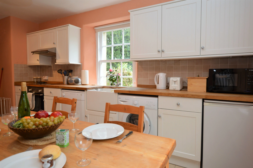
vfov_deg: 59.4
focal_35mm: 21
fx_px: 147
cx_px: 126
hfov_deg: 81.3
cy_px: 84
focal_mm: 14
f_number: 4.5
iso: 400
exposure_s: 1/80
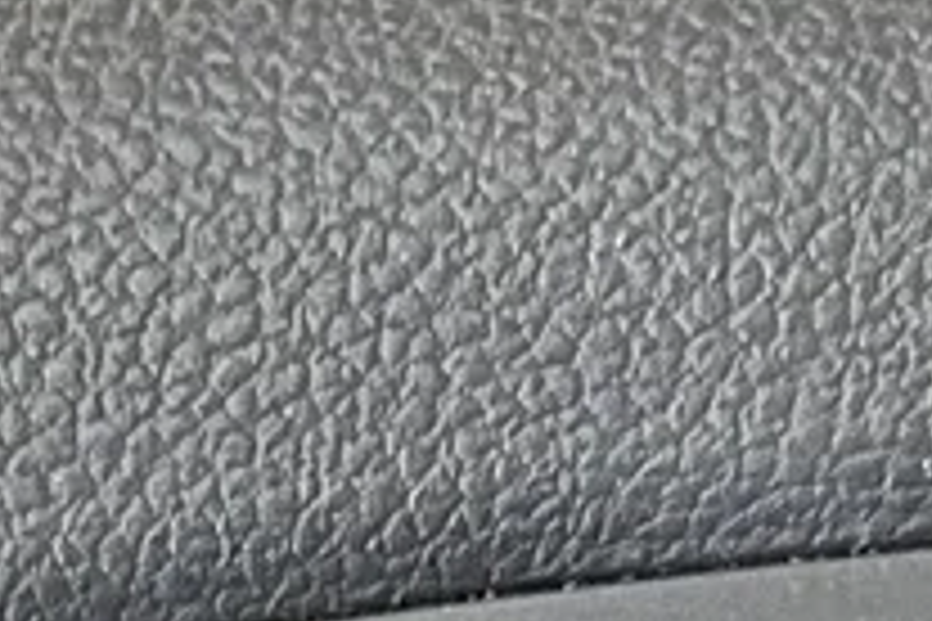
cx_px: 468
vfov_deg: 6.2
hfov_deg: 9.8
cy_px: 1642
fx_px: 5410
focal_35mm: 209
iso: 640
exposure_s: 1/15
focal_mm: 5.1
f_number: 1.6
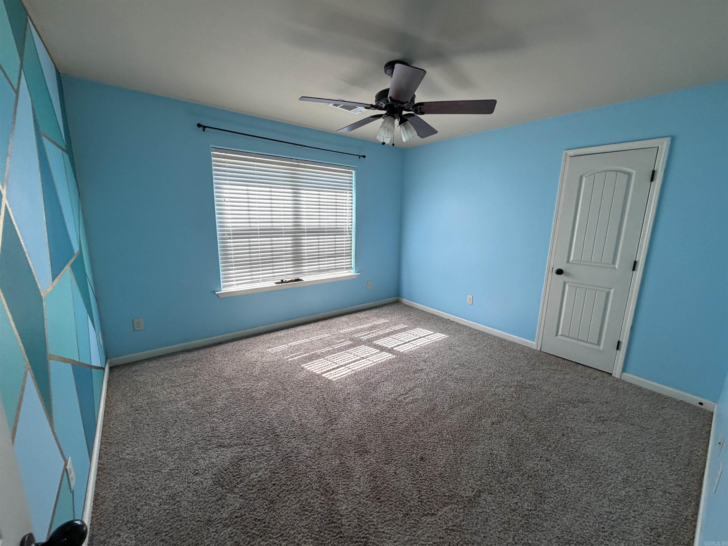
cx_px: 364
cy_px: 273
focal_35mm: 14
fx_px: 294
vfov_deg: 85.7
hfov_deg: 102.1
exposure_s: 1/121
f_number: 2.2
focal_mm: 2.22
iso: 250
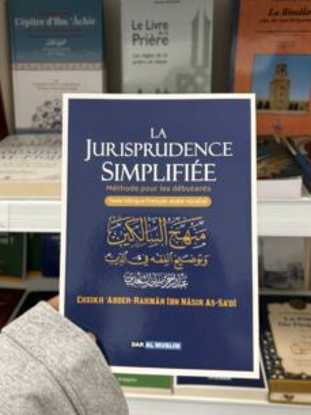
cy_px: 206
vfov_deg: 54.0
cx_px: 145
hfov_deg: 41.7
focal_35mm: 34
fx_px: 408
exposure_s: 1/50
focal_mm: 5.96
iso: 80
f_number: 1.6
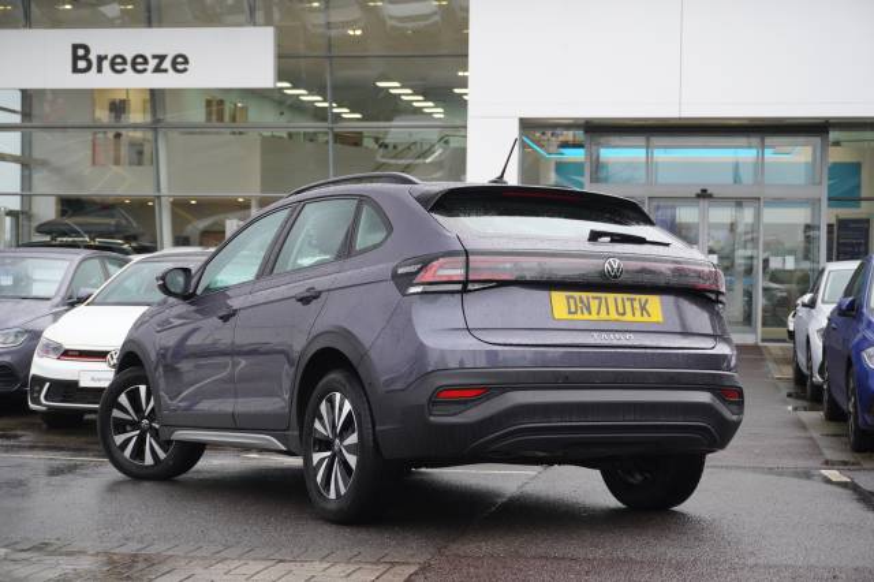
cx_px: 437
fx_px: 1529
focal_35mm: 63
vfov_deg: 21.5
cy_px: 291
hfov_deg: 31.9
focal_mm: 42
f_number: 5.6
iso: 1250
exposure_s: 1/160
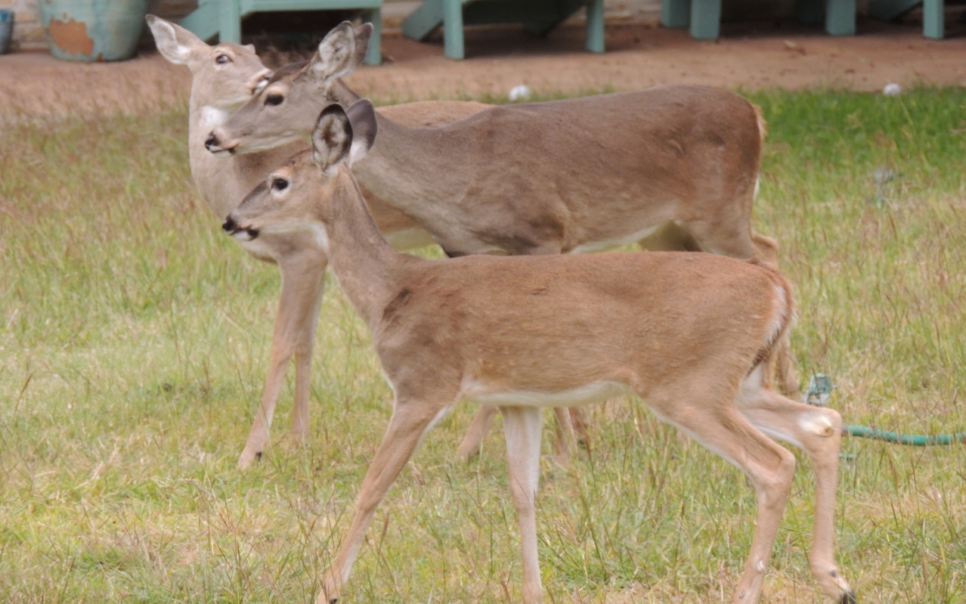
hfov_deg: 7.2
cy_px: 245
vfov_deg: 4.5
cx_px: 483
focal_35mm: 292
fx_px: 7688
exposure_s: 1/320
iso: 400
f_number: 4.7
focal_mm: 49
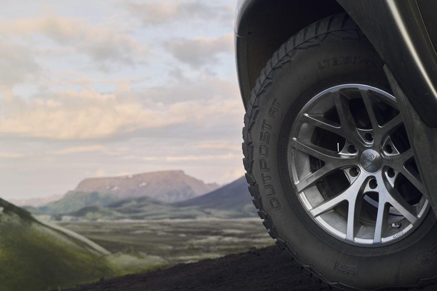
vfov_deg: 27.0
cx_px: 218
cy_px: 146
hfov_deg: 39.6
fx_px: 607
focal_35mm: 50
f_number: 5.6
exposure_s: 1/250
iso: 640
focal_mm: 50
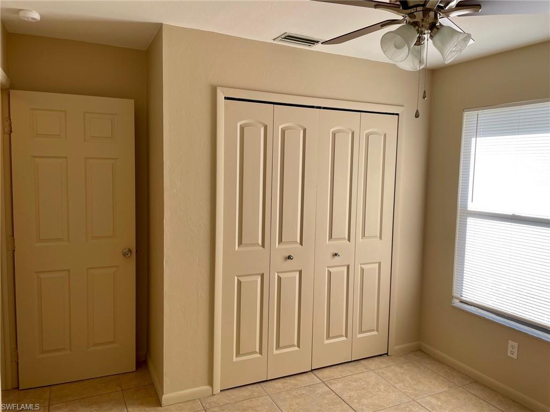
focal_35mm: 26
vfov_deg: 53.1
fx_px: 413
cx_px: 275
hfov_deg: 67.3
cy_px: 206
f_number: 1.6
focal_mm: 4.2
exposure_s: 1/129
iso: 32
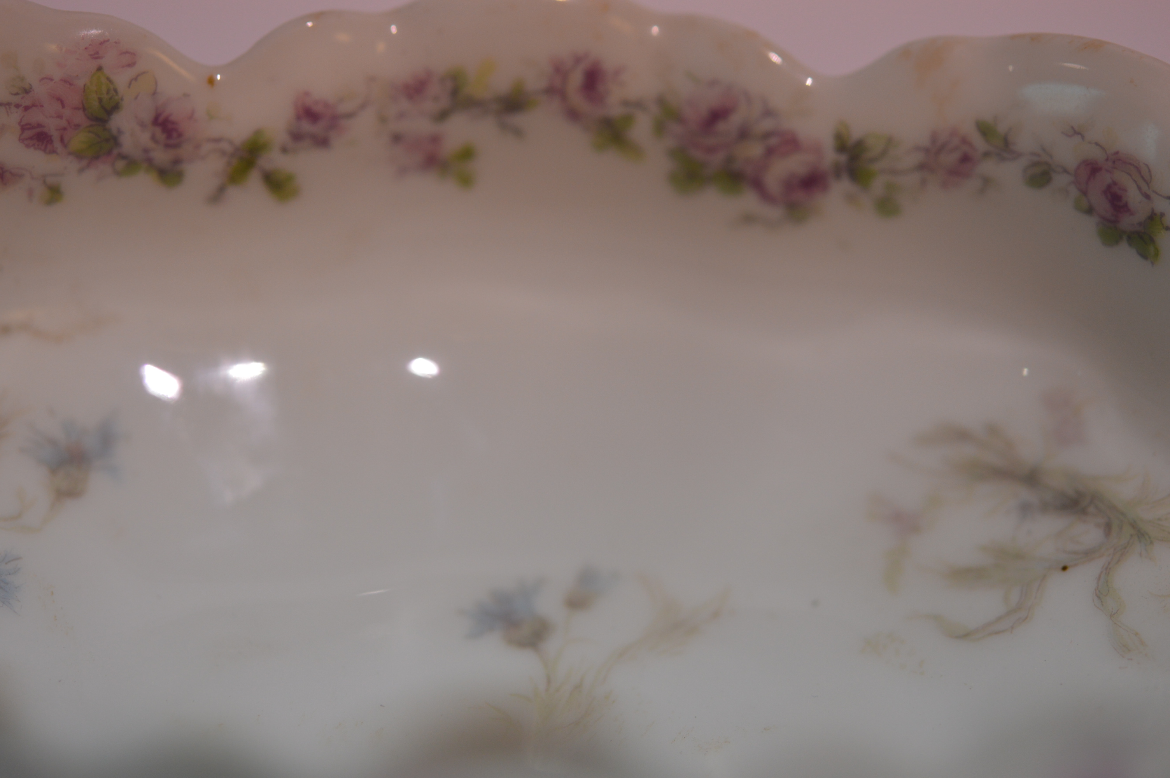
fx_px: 2922
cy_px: 389
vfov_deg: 15.2
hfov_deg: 22.6
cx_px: 585
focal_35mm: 90
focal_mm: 60
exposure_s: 1/200
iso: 400
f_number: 3.5
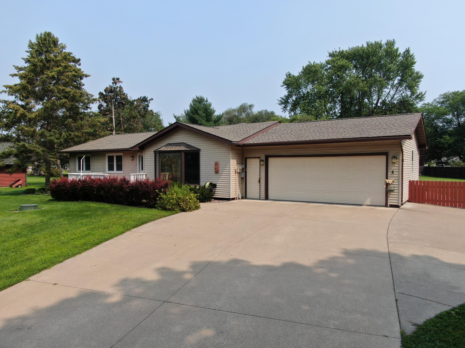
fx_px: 322
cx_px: 232
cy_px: 174
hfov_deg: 71.6
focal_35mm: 24
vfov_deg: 56.8
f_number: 2.8
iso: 100
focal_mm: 4.39
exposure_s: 1/1250
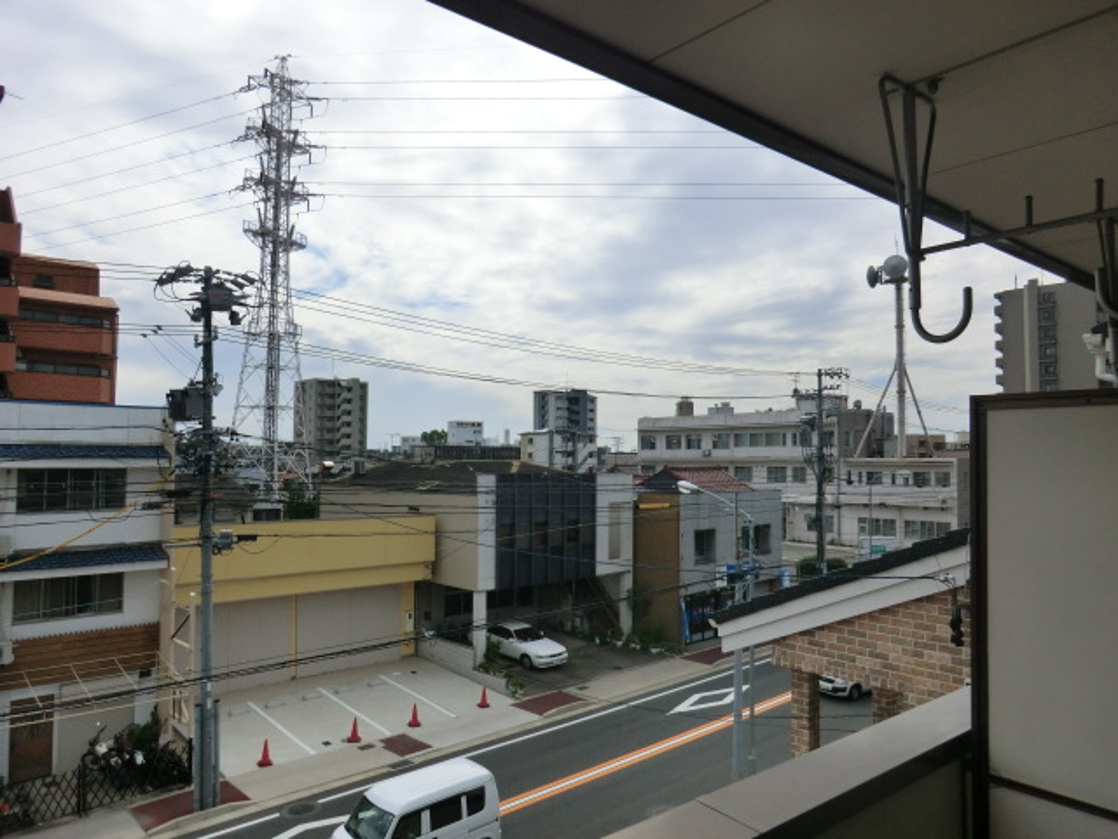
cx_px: 559
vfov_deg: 56.8
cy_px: 420
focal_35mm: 24
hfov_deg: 71.6
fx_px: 775
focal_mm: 4.3
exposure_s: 1/500
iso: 80
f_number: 7.5
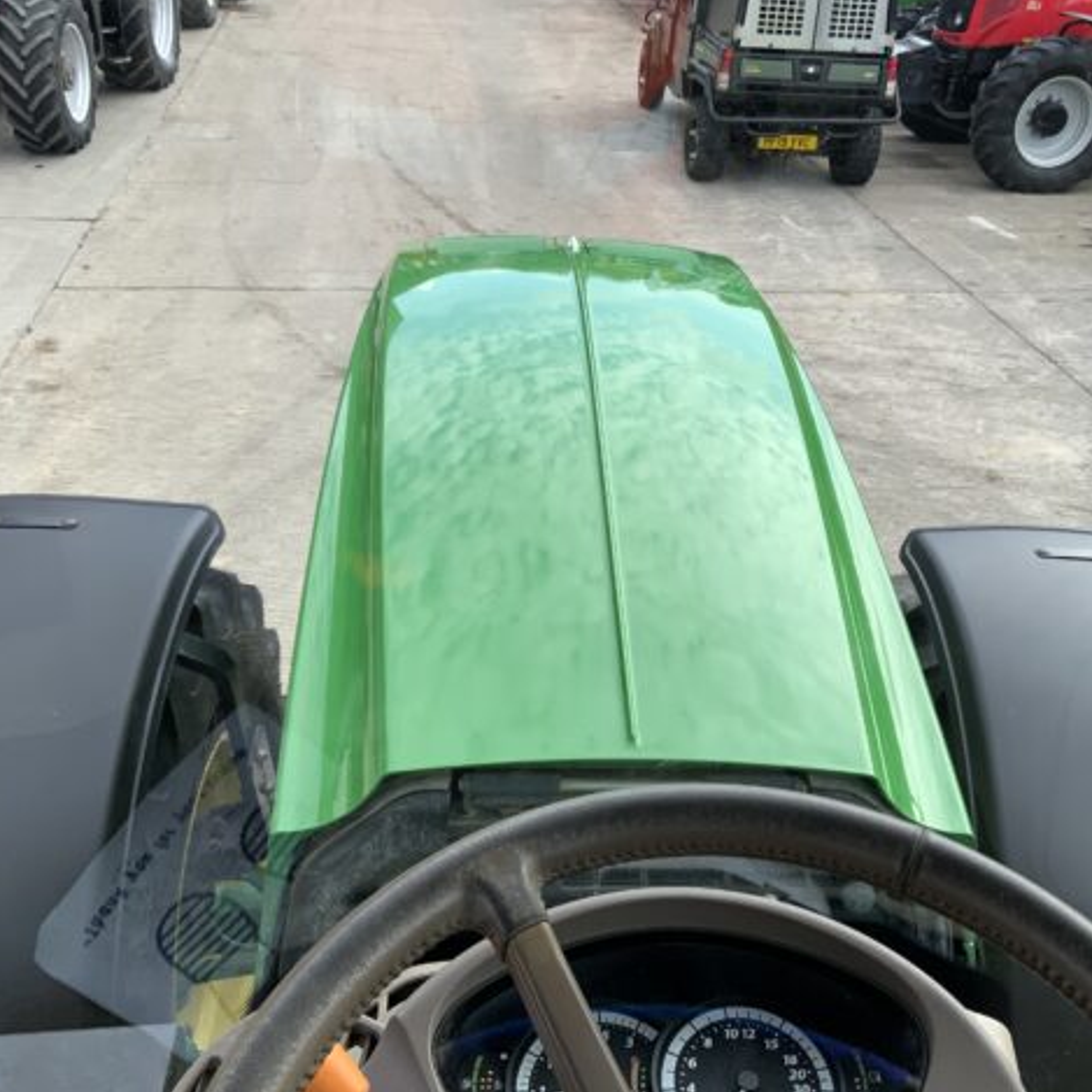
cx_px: 612
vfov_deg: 47.2
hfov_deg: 47.1
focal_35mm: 35
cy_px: 552
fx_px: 1249
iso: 16
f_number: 1.8
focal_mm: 3
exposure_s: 1/439
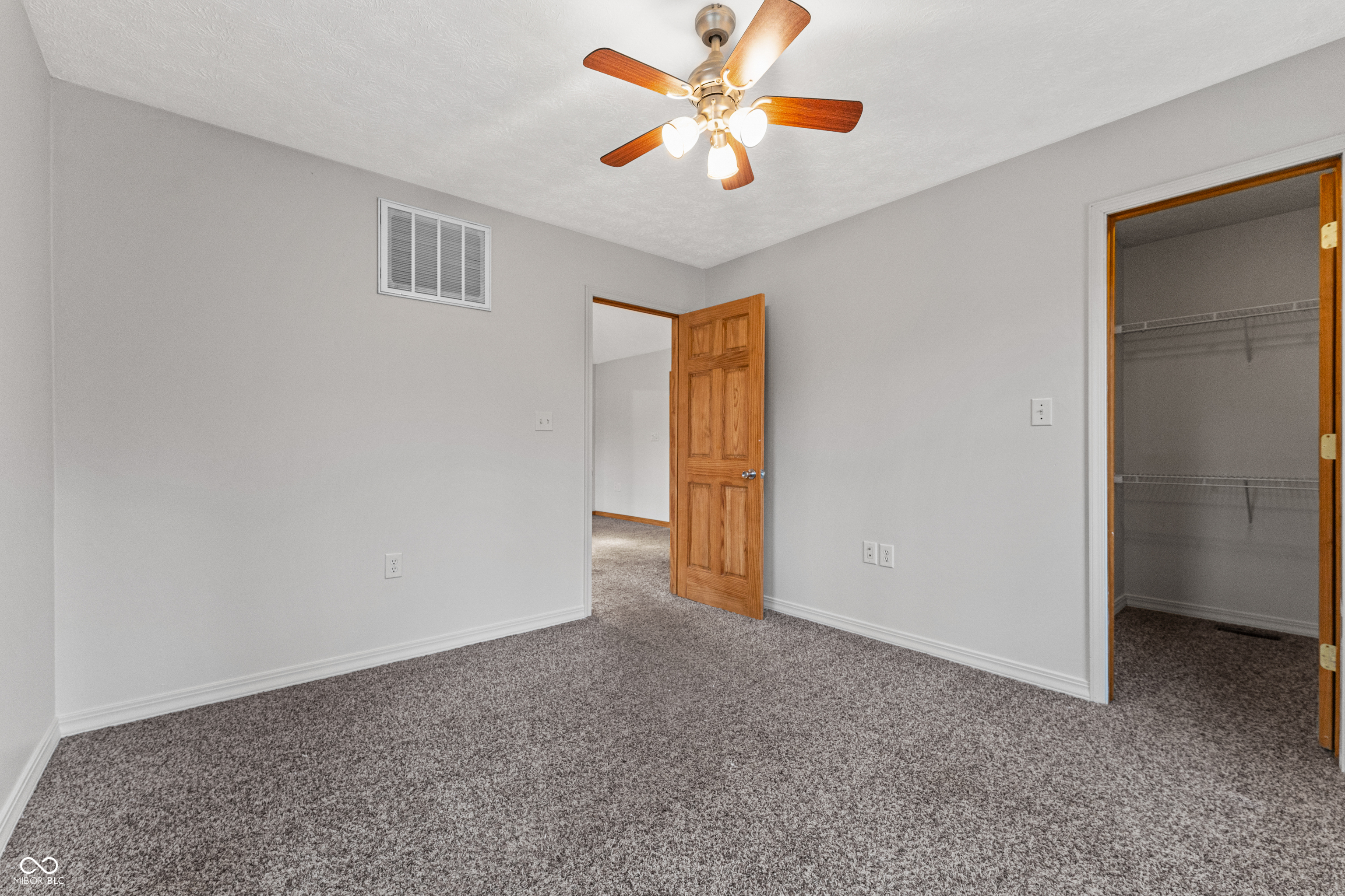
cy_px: 448
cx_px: 672
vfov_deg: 81.2
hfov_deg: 104.3
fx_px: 523
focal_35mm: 14
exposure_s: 1/15
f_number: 6.3
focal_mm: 14
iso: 320
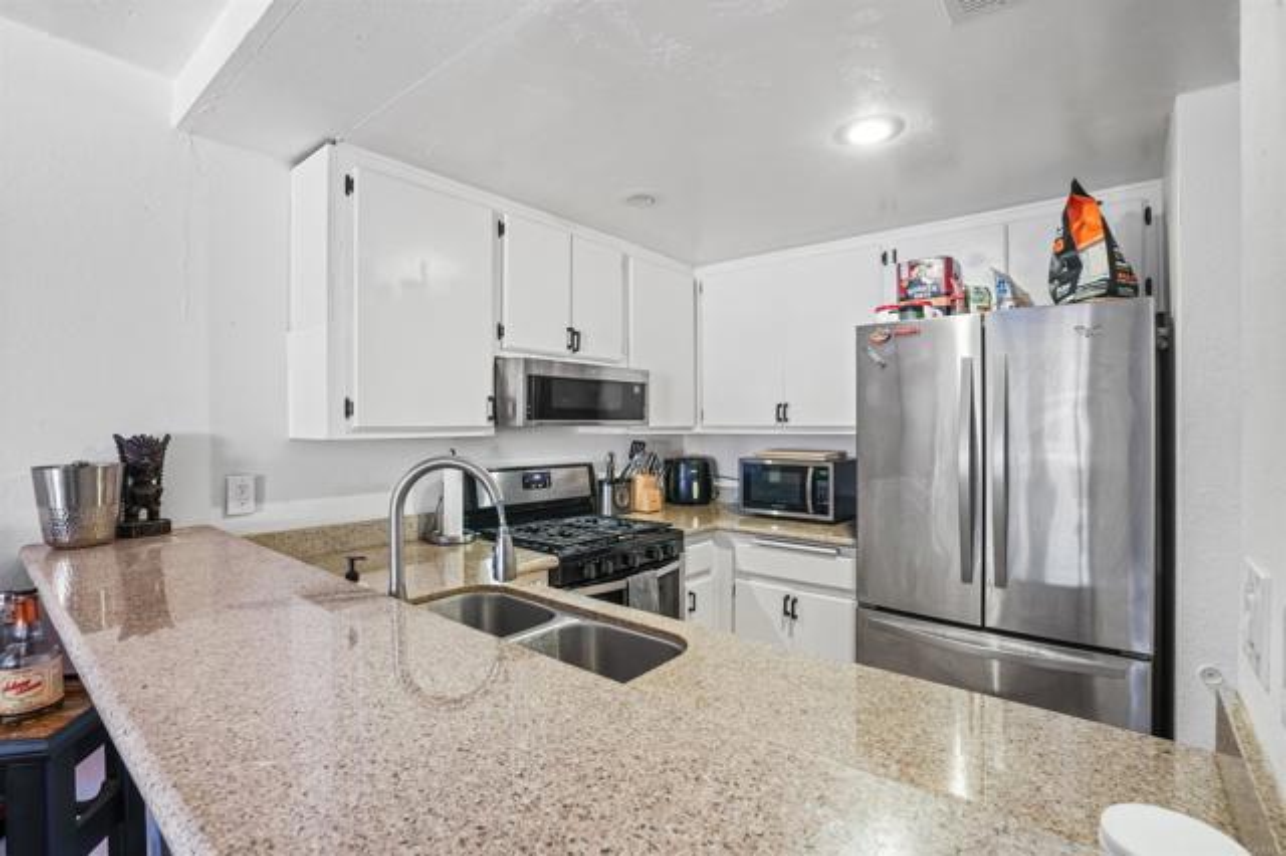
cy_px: 428
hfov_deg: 96.8
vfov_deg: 73.7
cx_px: 643
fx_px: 571
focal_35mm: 16
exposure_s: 1/1.67
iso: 800
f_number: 11
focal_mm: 16
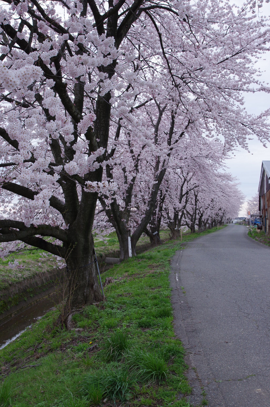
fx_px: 440
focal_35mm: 39
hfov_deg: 34.1
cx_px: 135
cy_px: 204
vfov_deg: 49.6
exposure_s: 1/60
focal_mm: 25.63
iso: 280
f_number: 8
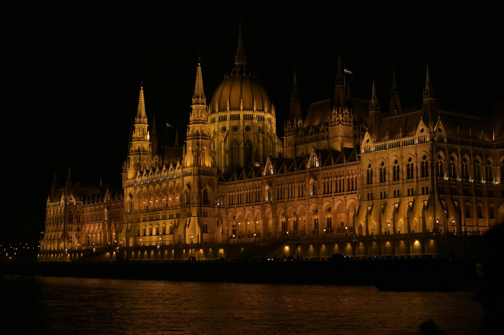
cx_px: 252
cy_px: 168
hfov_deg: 37.9
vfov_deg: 25.7
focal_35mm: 52
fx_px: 734
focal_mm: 35
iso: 640
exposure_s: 1/125
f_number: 2.8
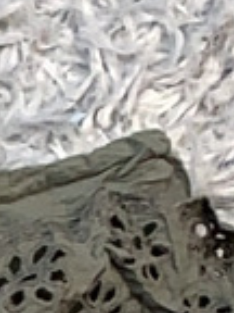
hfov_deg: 7.2
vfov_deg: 9.0
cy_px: 804
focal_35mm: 195
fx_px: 1758
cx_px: -325
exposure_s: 1/100
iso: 50
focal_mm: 4.25
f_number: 1.8
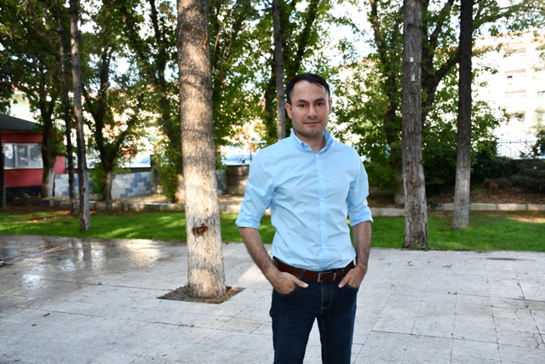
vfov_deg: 40.0
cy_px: 182
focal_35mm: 33
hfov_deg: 57.2
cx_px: 272
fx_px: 500
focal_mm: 22
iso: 220
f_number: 3.5
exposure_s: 1/125
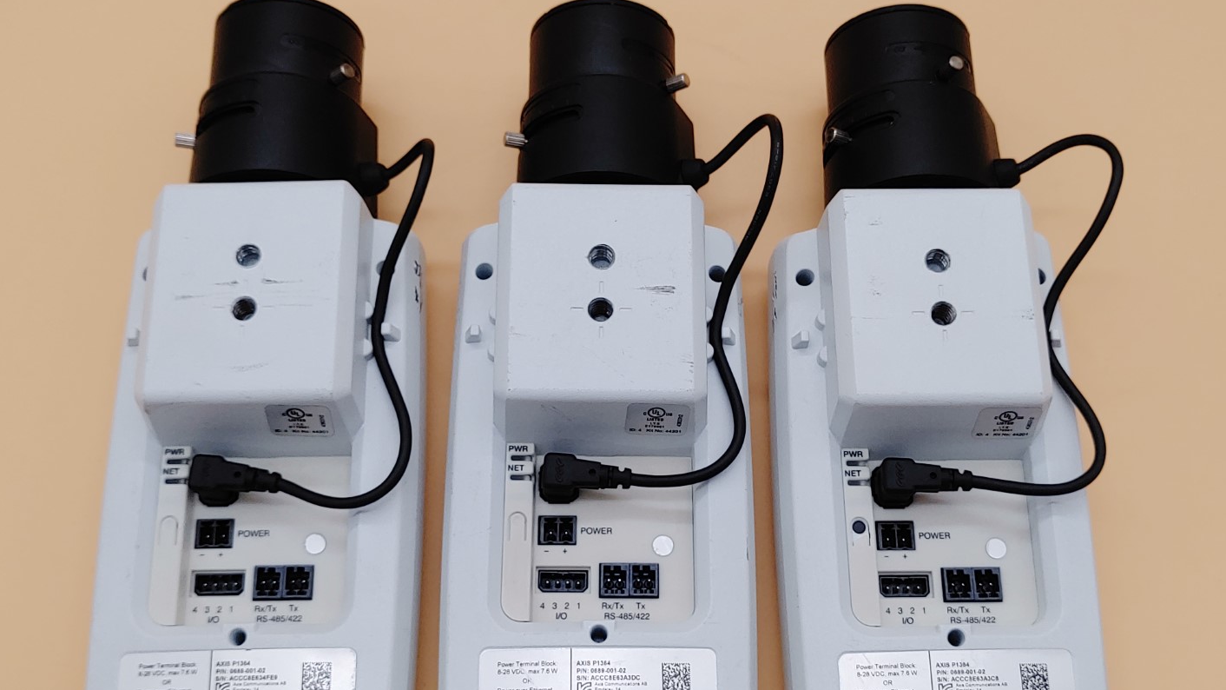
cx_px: 617
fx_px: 1300
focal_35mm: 40
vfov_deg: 29.6
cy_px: 419
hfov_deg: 50.5
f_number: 1.8
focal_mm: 4.36
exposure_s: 1/167
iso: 50
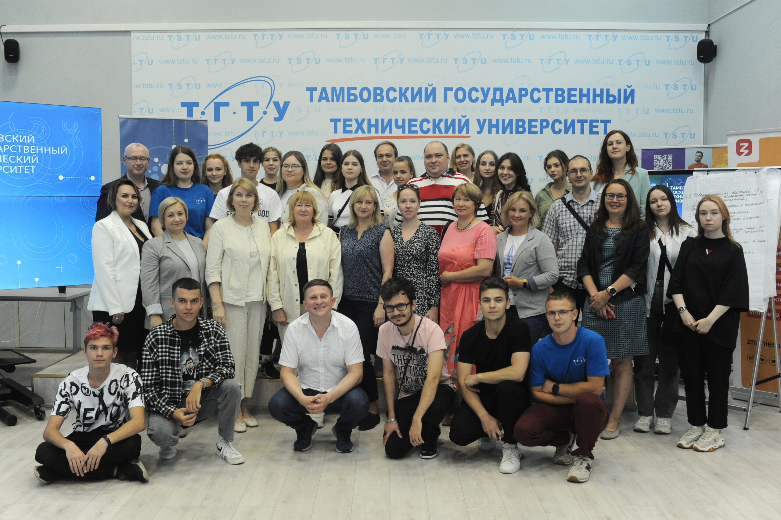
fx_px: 759
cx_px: 390
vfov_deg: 37.8
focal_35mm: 35
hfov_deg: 54.5
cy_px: 260
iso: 2500
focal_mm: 35
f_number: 5.6
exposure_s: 1/80
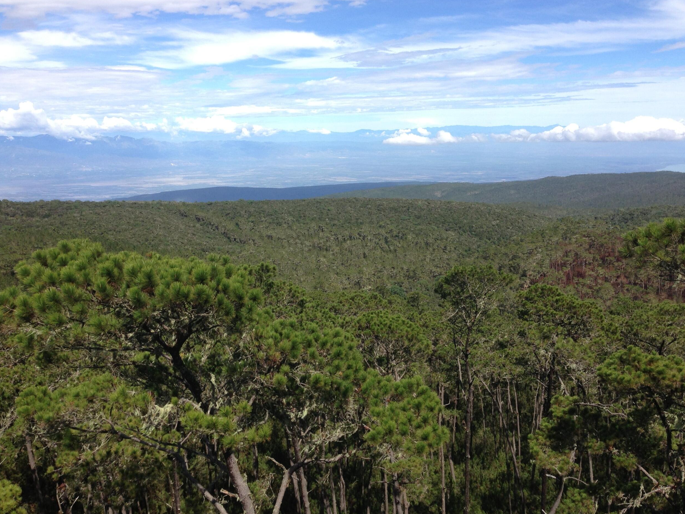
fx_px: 673
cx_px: 346
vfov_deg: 41.8
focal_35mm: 34
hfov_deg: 54.0
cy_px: 250
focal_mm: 4.13
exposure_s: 1/1261
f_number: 2.4
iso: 50
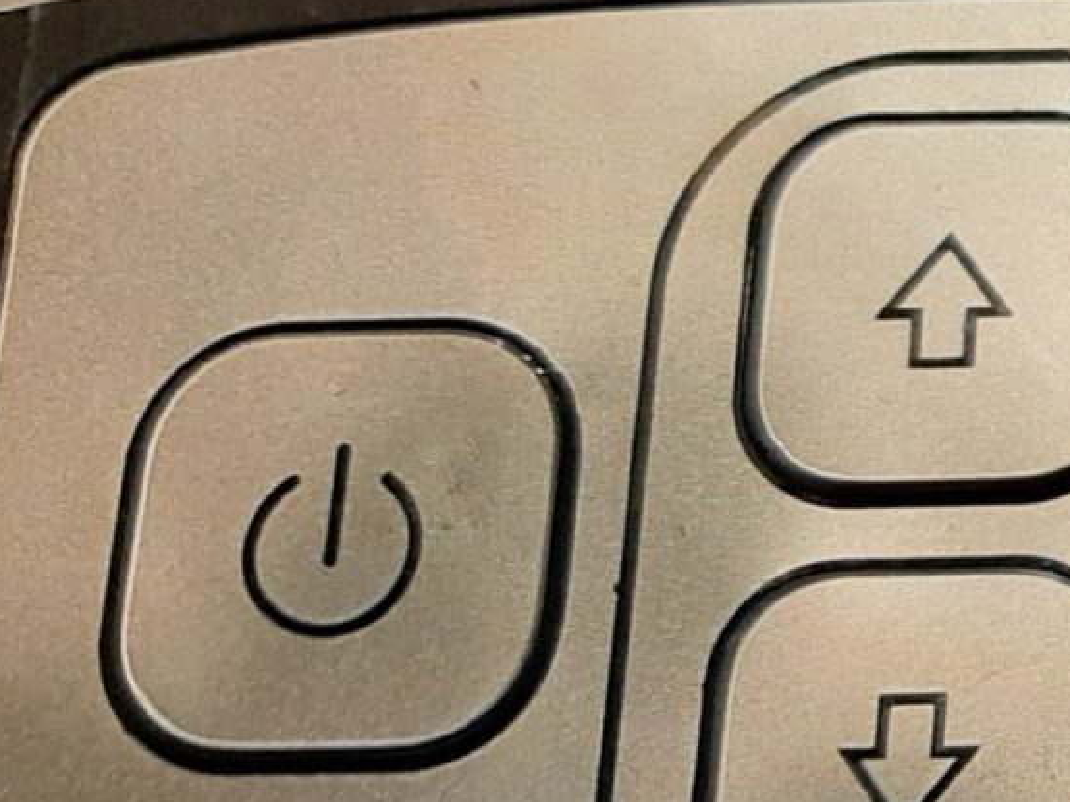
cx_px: 1901
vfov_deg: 15.4
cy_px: 391
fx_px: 2967
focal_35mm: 96
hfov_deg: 17.0
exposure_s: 1/60
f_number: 1.7
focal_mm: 3.93
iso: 100
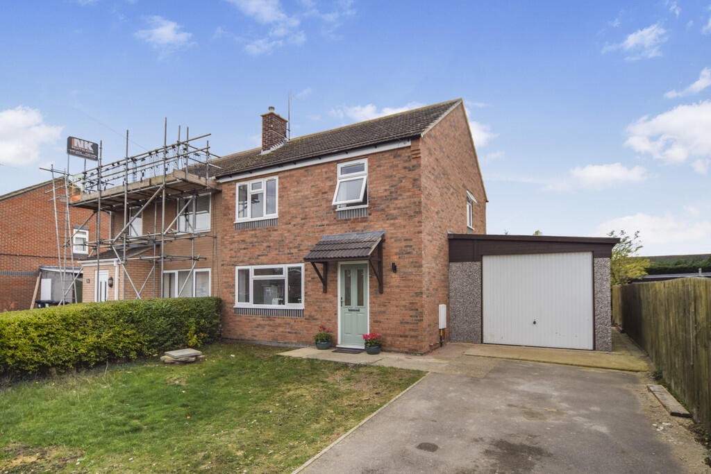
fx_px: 356
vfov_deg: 67.4
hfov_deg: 90.0
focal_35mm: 18
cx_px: 356
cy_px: 237
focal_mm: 12
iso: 100
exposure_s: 1/250
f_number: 5.6
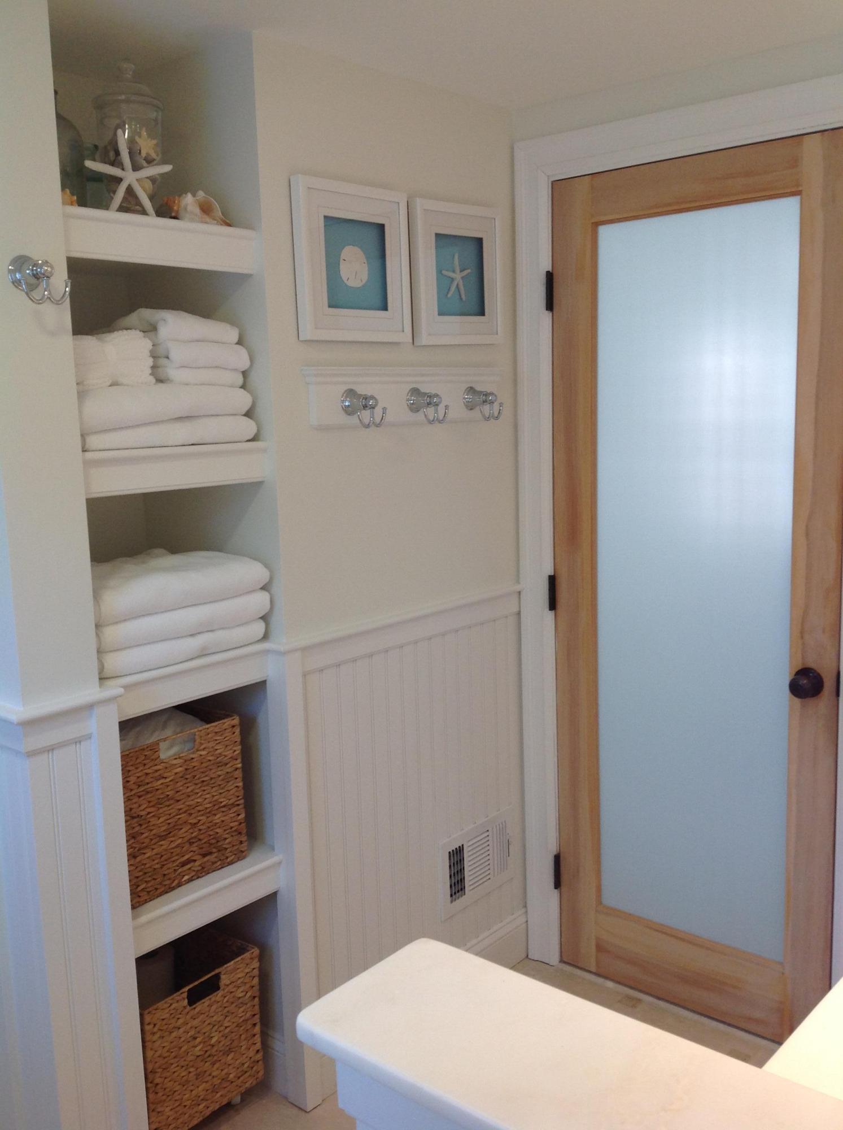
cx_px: 422
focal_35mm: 35
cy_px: 565
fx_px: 1140
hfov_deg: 40.6
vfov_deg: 52.7
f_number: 2.4
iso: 64
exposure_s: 1/40
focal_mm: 4.28
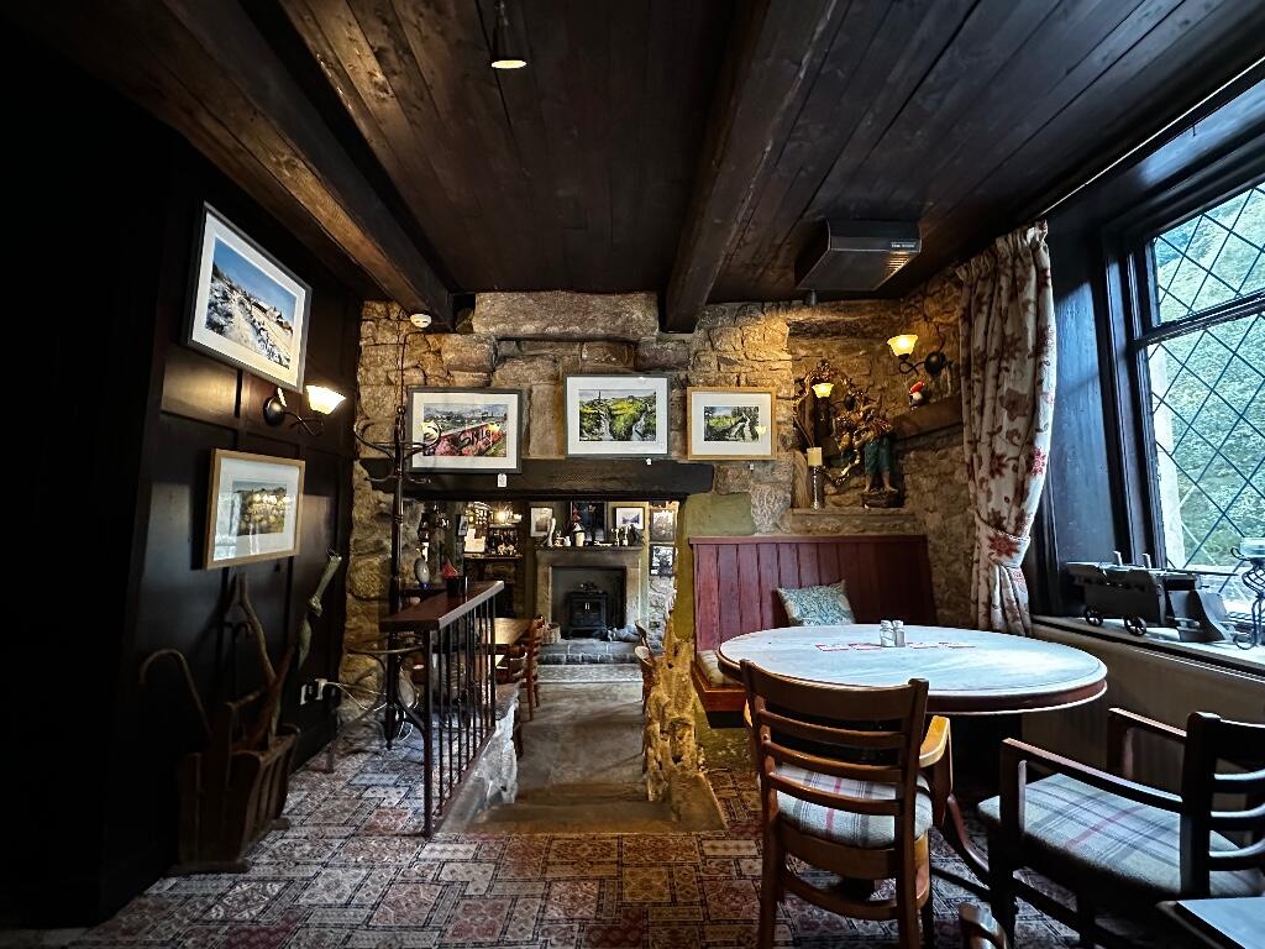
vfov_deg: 85.7
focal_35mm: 14
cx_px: 632
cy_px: 474
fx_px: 512
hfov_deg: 102.1
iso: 1000
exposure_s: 1/50
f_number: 2.2
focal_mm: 2.22
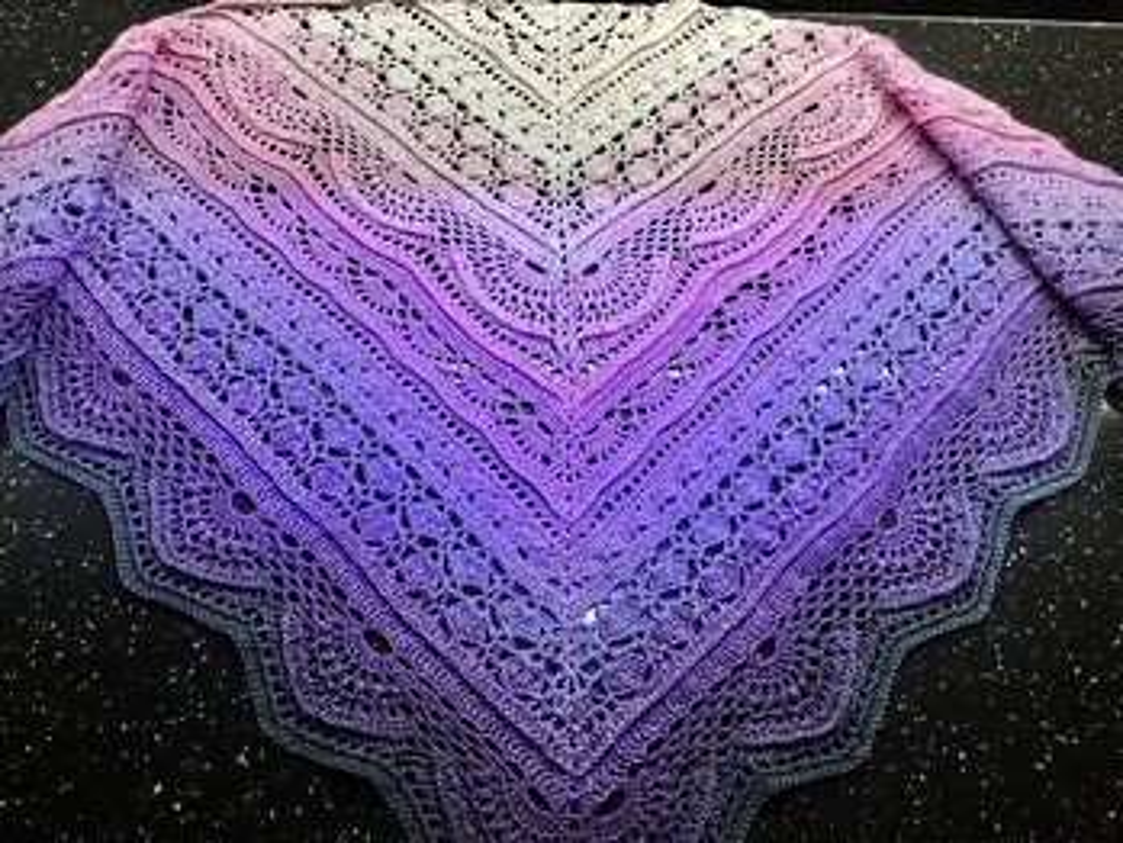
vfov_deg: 45.5
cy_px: 422
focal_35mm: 31
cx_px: 562
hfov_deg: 58.3
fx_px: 1006
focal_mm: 3.3
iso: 50
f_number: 2.4
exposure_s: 1/33
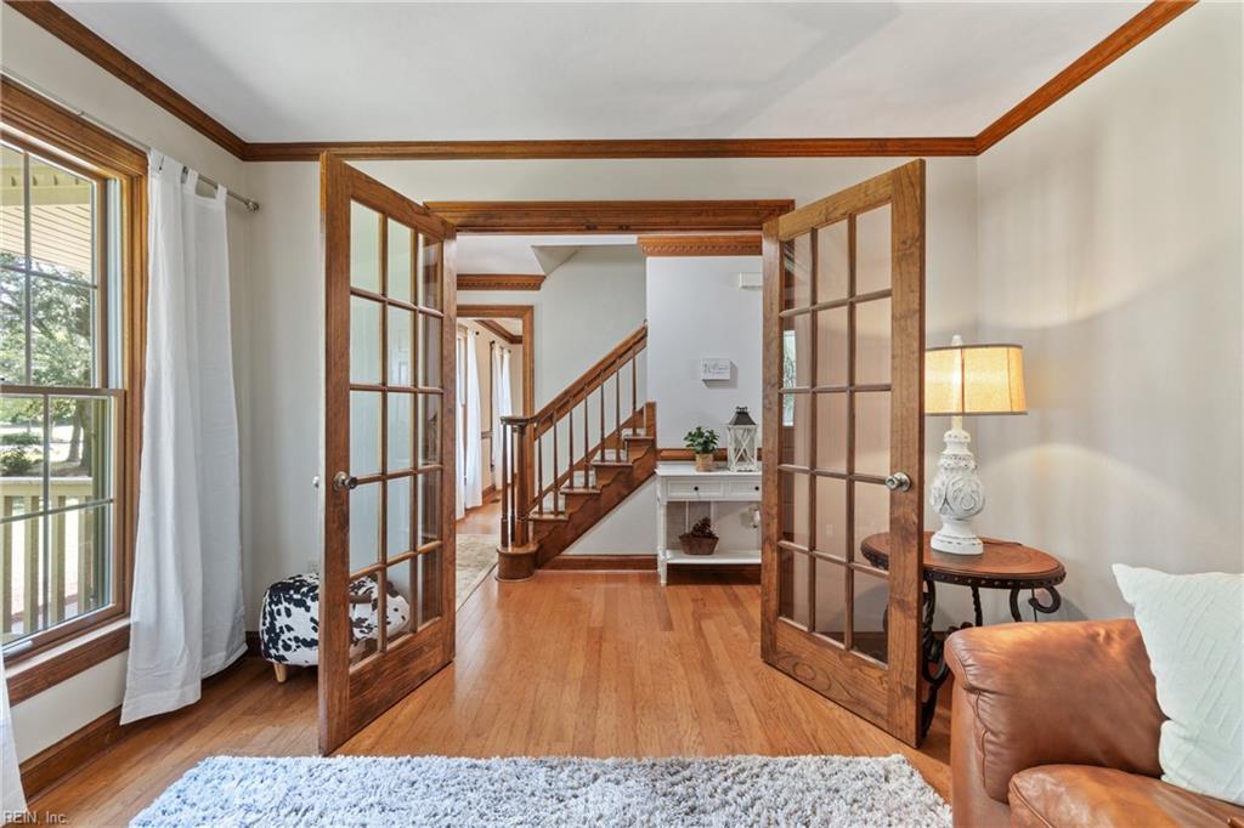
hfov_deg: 100.4
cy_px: 414
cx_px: 622
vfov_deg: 77.3
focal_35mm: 15
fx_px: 518
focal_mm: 10
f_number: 8
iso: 250
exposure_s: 2.5
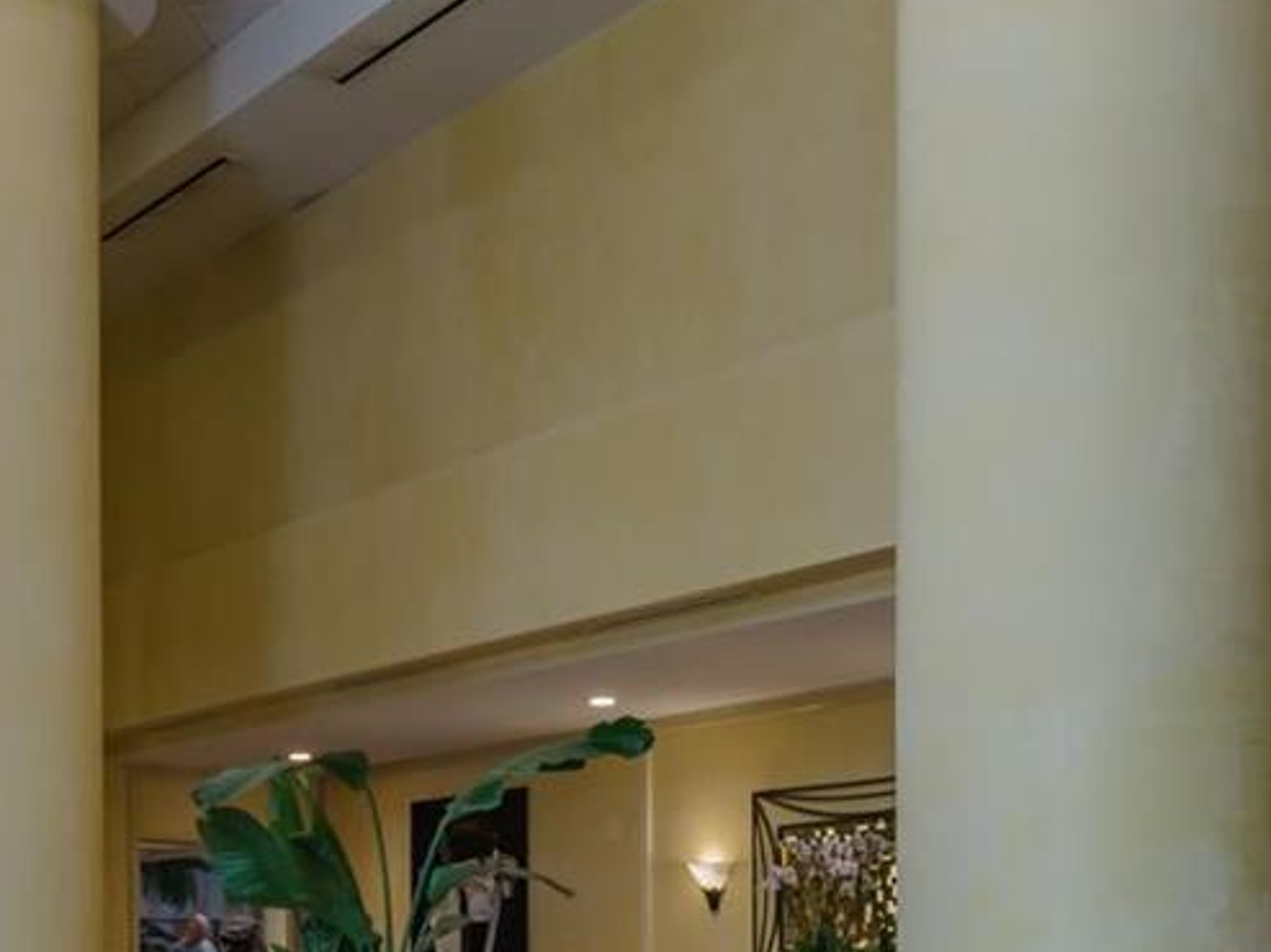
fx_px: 2055
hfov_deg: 33.8
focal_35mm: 56
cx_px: 350
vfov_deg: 24.5
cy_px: 1021
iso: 100
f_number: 8
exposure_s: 1/2
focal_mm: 12
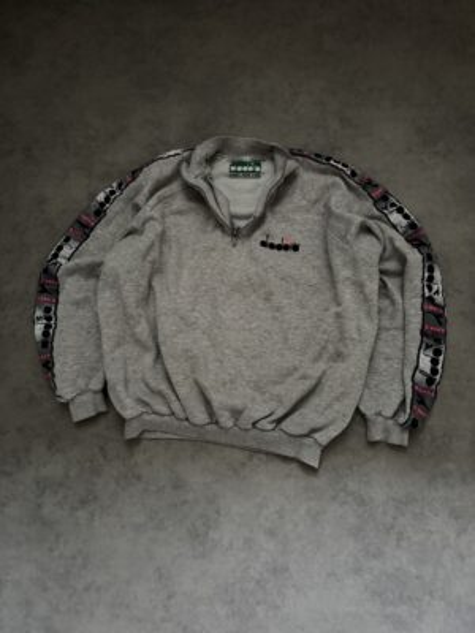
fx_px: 439
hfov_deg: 56.8
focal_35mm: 24
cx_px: 238
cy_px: 316
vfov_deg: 71.6
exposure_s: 1/30
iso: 1000
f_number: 1.78
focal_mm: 6.76
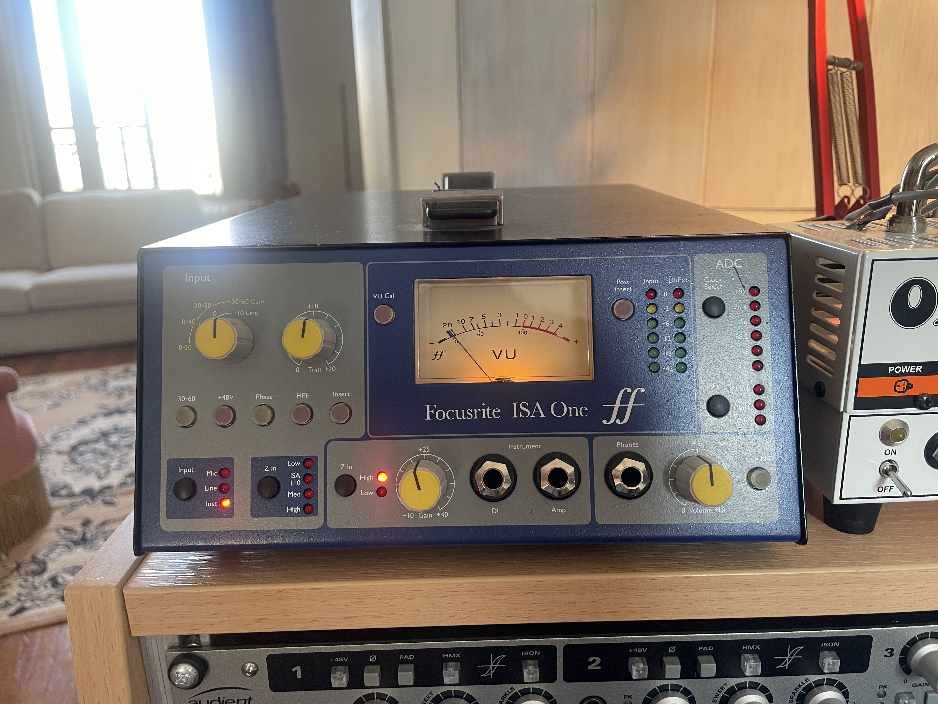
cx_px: 469
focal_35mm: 26
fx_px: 705
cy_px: 352
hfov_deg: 67.3
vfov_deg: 53.1
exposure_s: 1/50
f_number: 1.6
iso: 64
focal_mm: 4.2
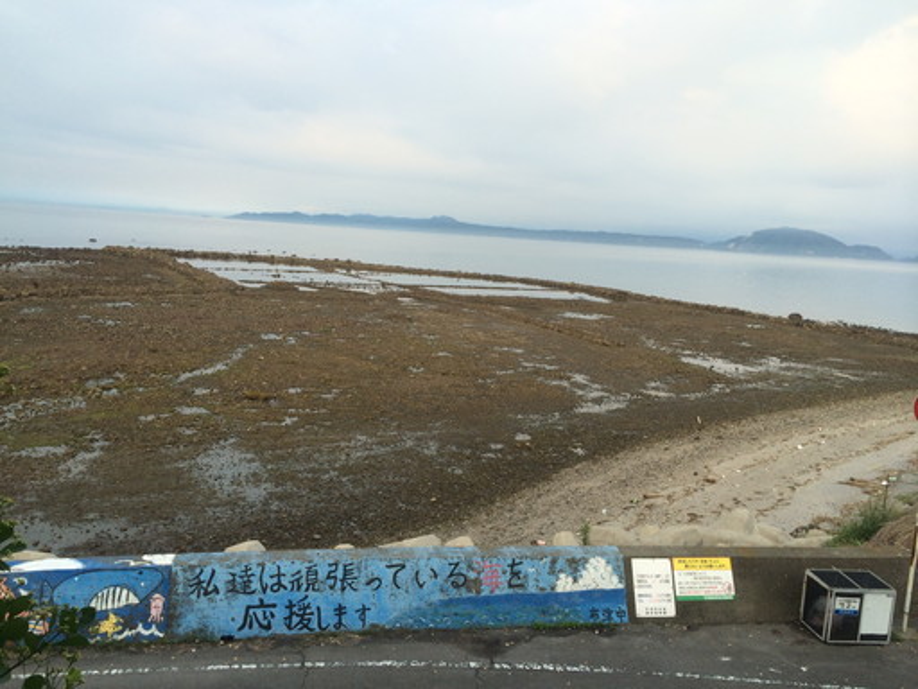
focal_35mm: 30
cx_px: 459
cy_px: 344
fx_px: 796
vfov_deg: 46.8
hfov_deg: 60.0
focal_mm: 4.12
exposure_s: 1/348
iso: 32
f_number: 2.2
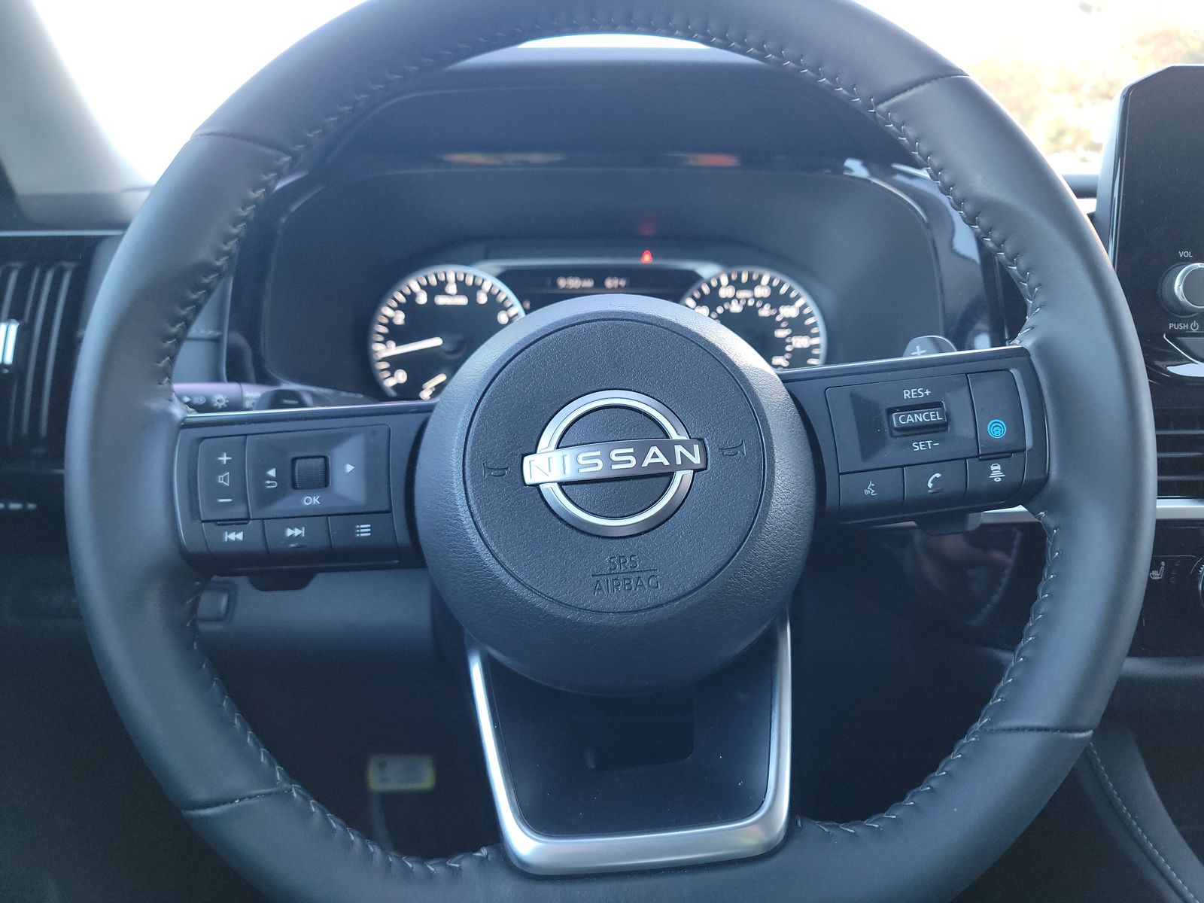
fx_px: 835
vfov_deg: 56.8
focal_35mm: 24
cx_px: 602
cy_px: 452
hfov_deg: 71.6
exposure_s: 1/59
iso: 659
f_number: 1.8
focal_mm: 6.7
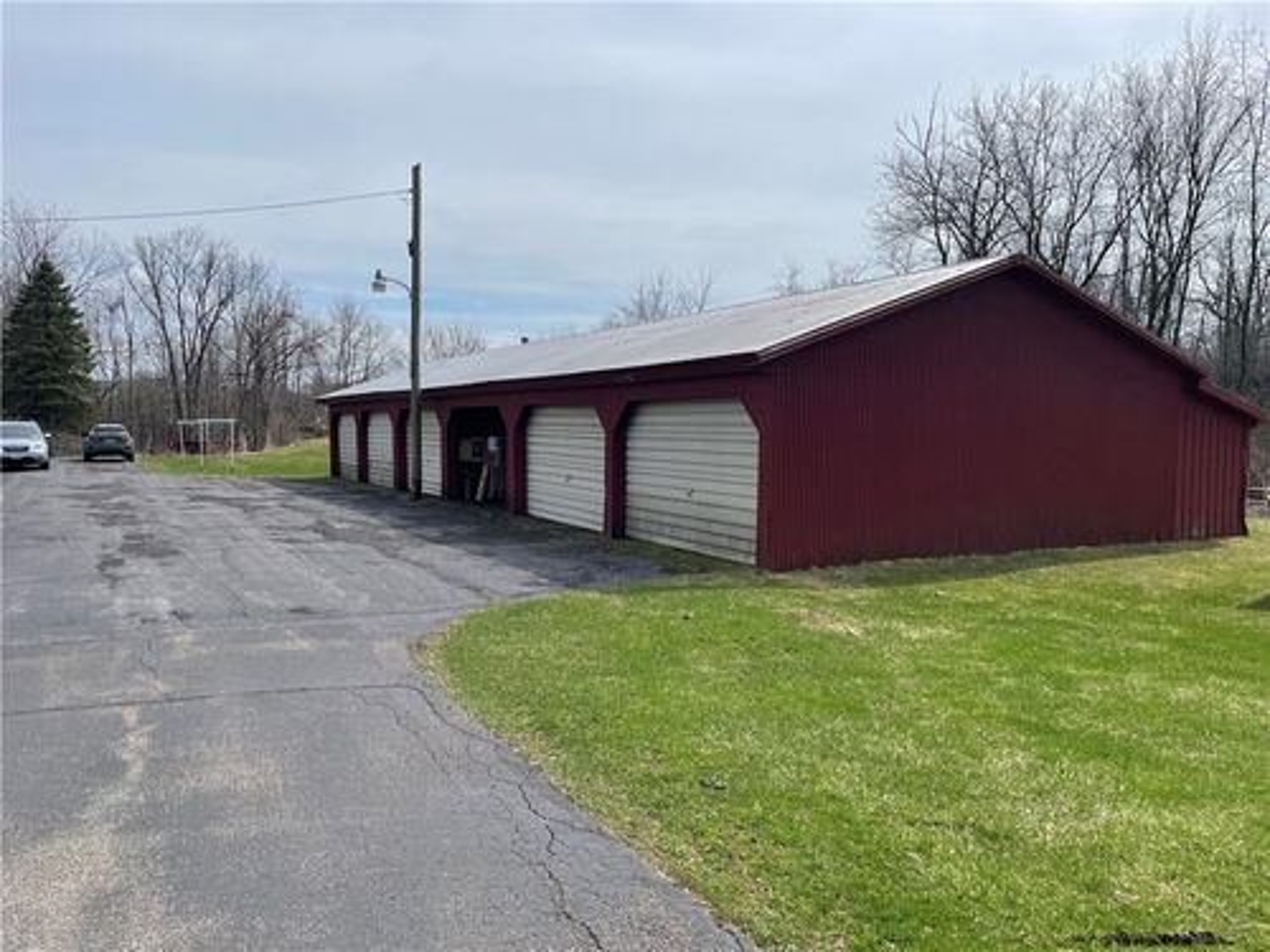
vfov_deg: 53.1
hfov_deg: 67.3
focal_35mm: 26
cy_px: 476
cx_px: 635
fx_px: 954
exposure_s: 1/4651
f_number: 1.6
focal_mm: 4.2
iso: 32
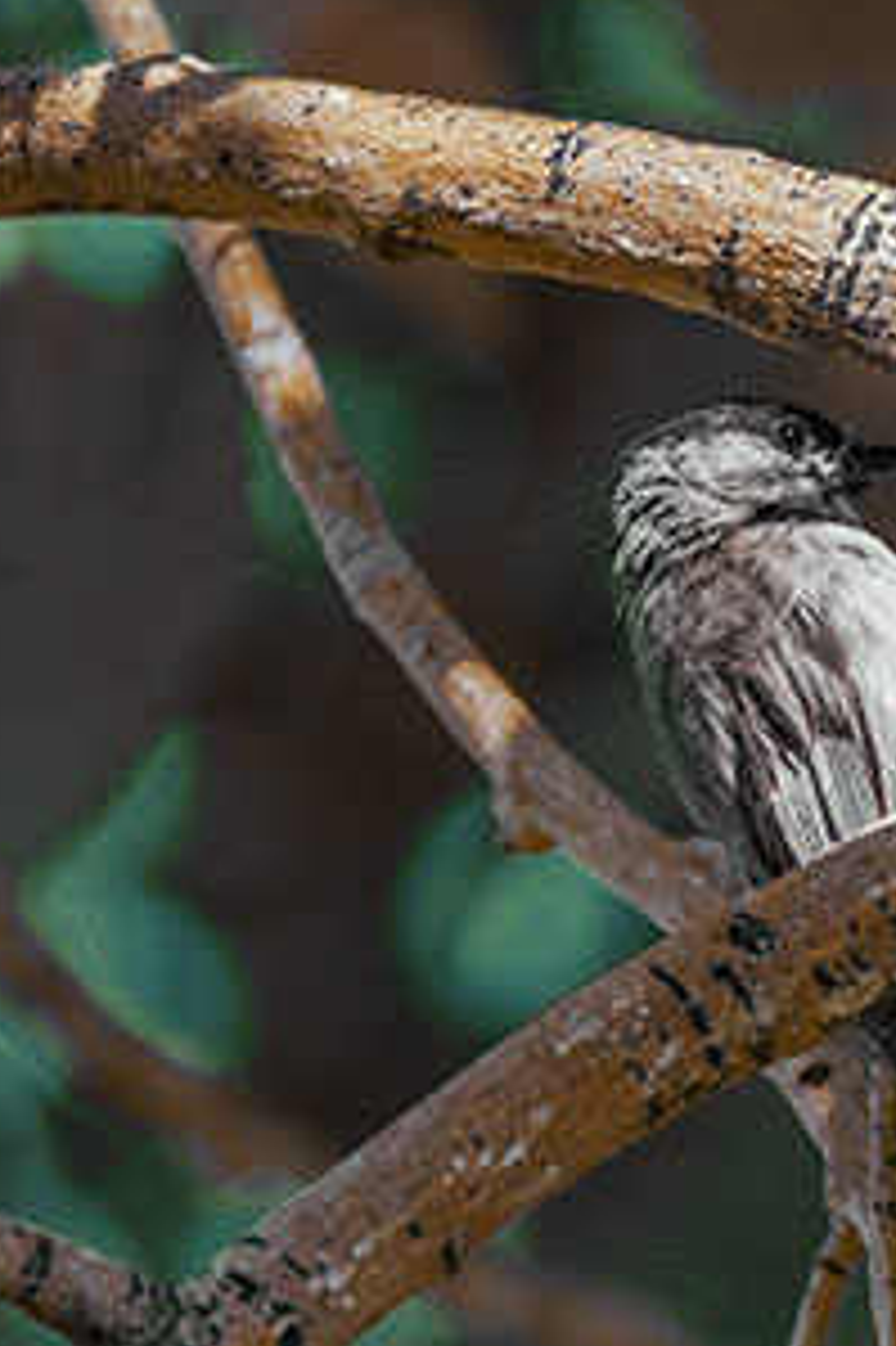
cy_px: 727
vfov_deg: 2.2
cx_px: 369
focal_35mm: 920
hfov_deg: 1.5
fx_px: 34384
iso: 640
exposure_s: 1/2500
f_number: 11
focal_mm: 550
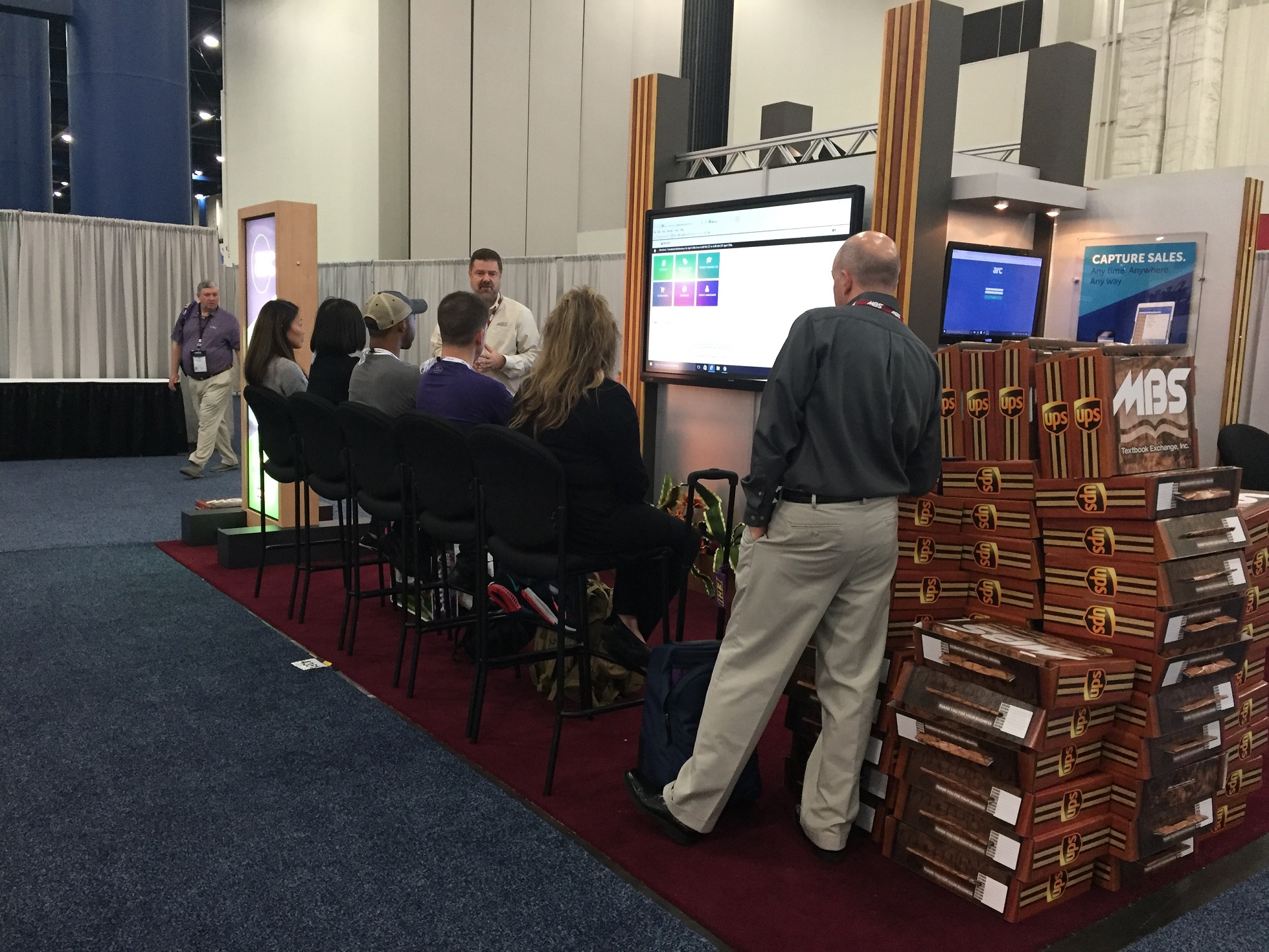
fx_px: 1063
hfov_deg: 61.7
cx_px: 634
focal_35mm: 29
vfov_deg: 48.2
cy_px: 476
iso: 200
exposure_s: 1/30
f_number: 2.2
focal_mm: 4.15
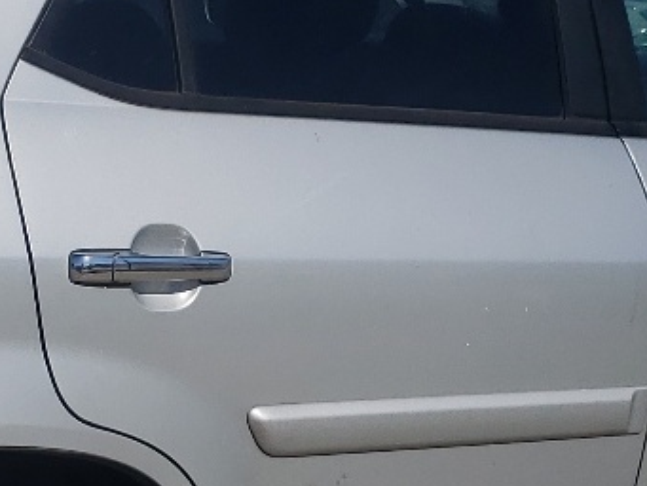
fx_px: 2281
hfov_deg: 15.9
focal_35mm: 122
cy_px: 391
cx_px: 55
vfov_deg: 12.1
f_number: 1.5
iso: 50
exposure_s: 1/10000
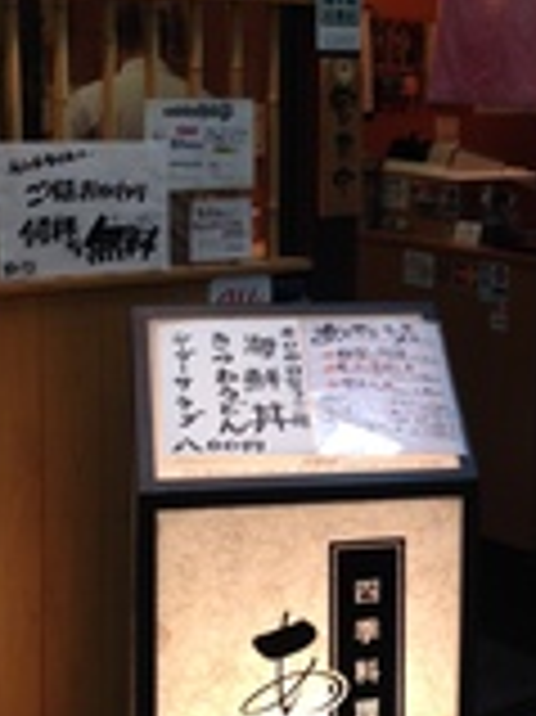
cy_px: 302
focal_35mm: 83
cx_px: 550
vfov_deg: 23.6
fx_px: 1716
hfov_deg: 17.3
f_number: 2.4
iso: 50
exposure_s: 1/24
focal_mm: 4.12
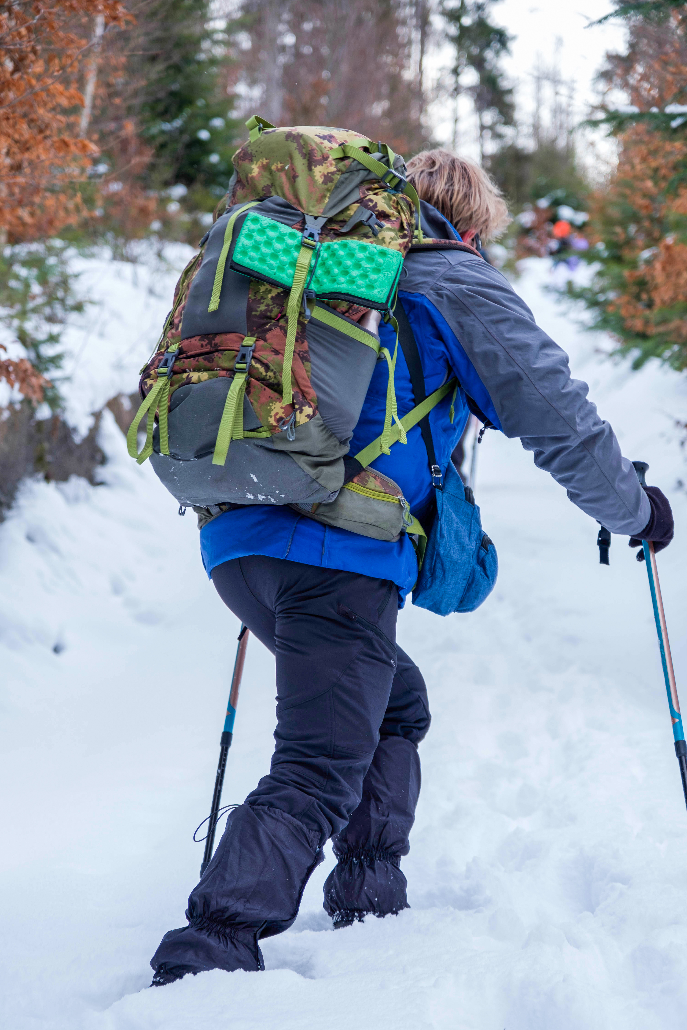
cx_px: 344
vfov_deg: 17.9
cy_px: 515
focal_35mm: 114
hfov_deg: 12.0
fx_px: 3263
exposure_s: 1/240
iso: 320
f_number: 4
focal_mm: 76.3
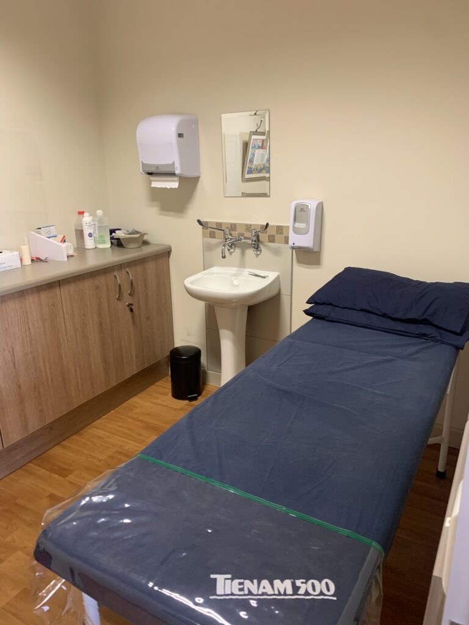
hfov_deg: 53.1
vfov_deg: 67.3
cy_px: 312
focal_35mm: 26
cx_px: 234
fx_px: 470
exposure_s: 1/50
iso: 250
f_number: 1.8
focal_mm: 4.25
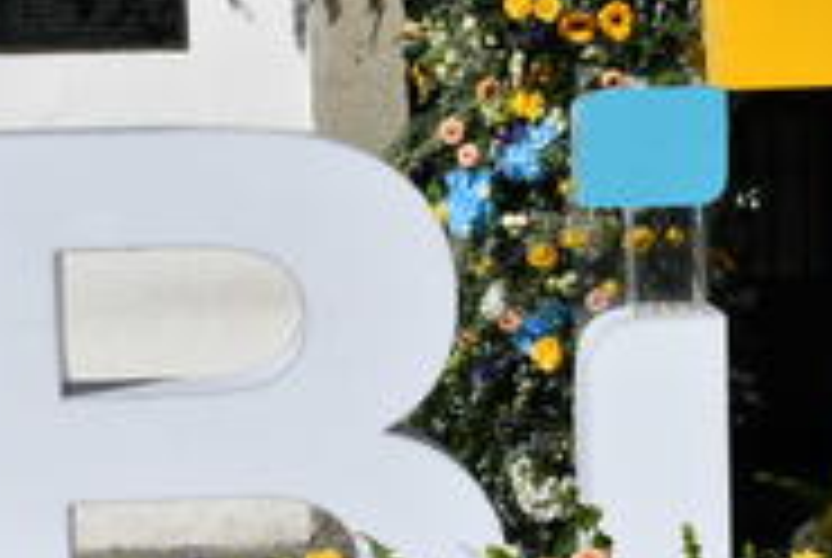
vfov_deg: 13.5
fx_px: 2338
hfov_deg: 20.1
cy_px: 464
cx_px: 594
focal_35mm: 101
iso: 100
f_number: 14
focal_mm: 26
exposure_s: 1/250
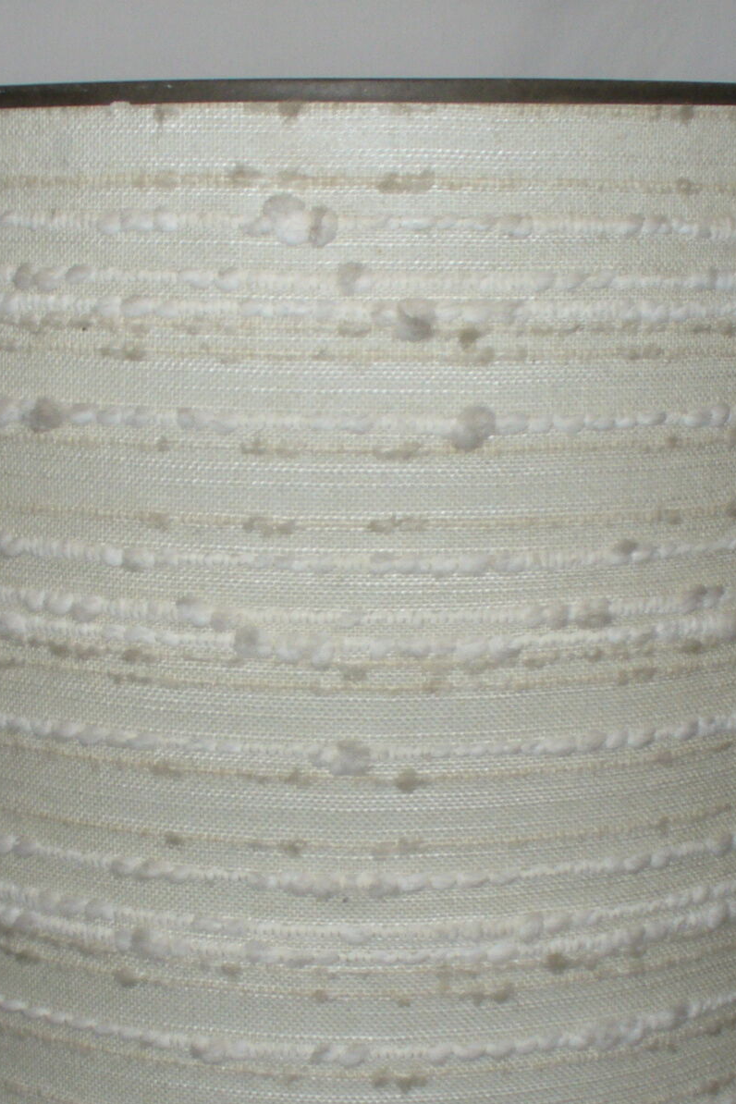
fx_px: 2024
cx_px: 332
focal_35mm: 66
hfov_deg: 20.6
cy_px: 658
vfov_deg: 30.4
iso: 100
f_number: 2.8
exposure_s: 1/30
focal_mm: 6.1
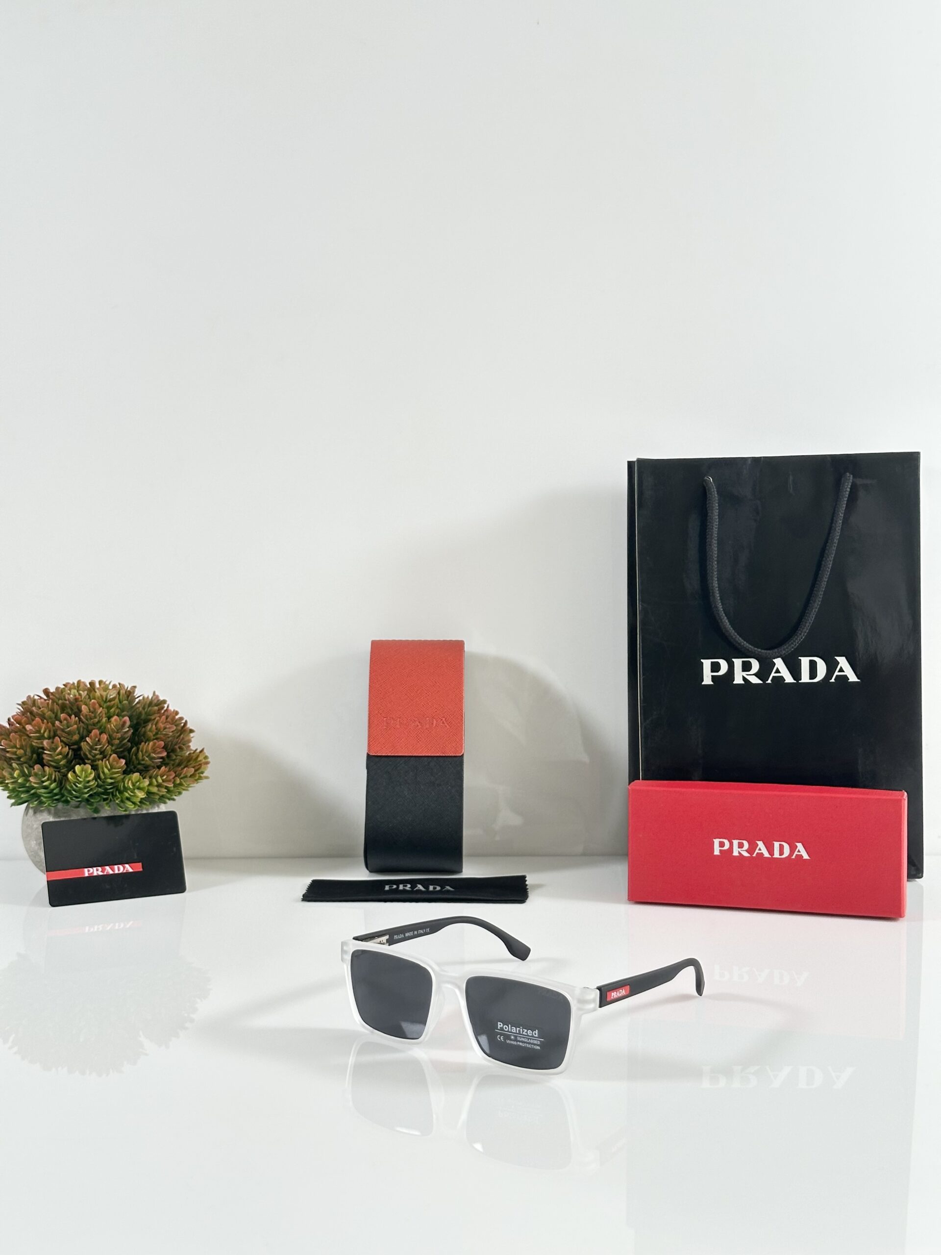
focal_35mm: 48
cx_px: 470
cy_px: 628
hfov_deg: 30.3
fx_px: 1740
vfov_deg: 39.7
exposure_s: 1/103
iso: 80
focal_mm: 6.86
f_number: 1.78
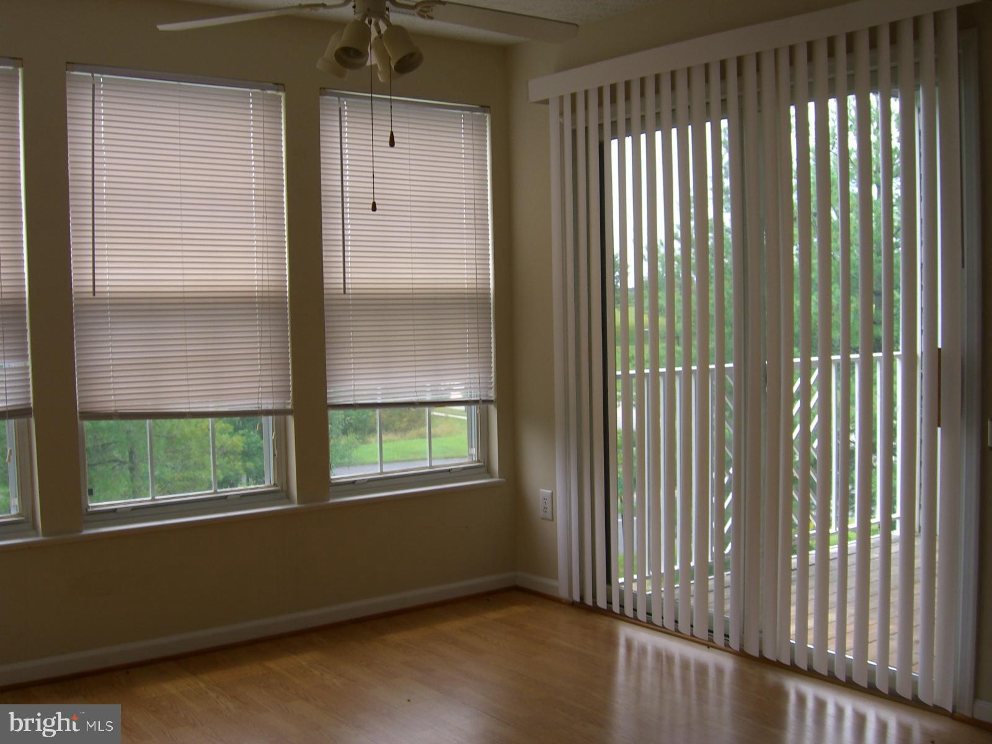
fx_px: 1089
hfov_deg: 49.0
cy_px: 372
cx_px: 496
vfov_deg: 37.7
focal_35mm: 38
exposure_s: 1/100
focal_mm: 7.9
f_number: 4
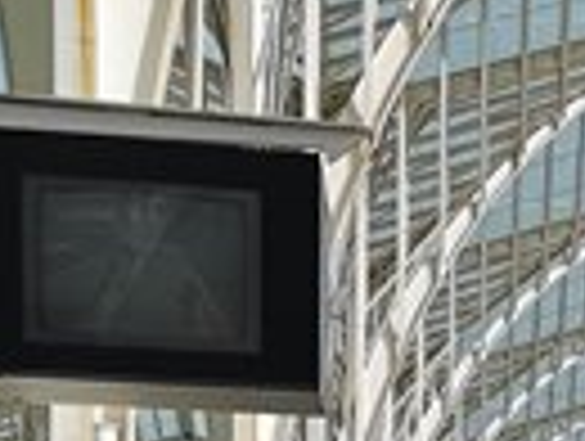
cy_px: 724
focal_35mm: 166
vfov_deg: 8.7
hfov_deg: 10.2
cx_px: 1462
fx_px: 2811
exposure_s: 1/1529
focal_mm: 3.95
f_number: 1.8
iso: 50
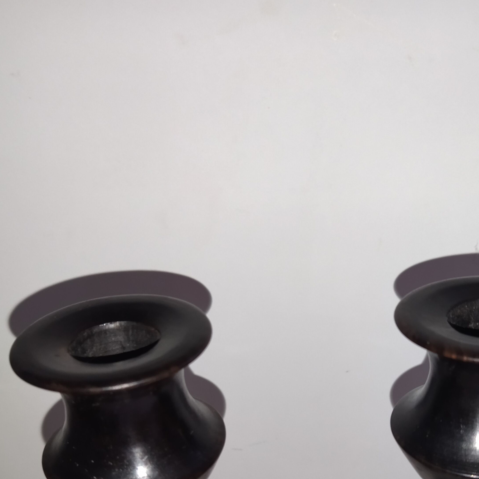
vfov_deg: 36.7
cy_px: 400
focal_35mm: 44
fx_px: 689
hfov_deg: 38.1
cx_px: 306
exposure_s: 1/33
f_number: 1.79
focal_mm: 4.74
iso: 225
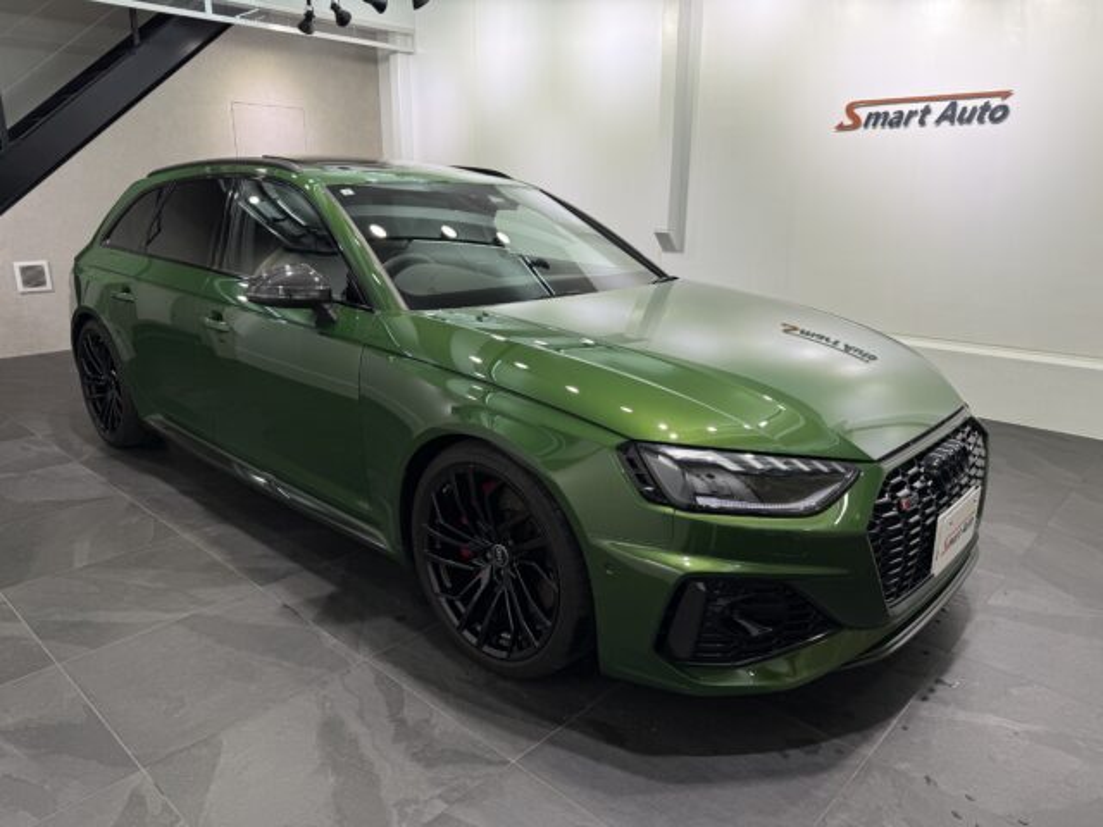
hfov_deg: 71.6
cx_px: 552
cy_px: 414
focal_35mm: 24
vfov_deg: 56.8
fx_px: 765
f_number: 1.78
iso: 64
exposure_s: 1/121
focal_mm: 6.76
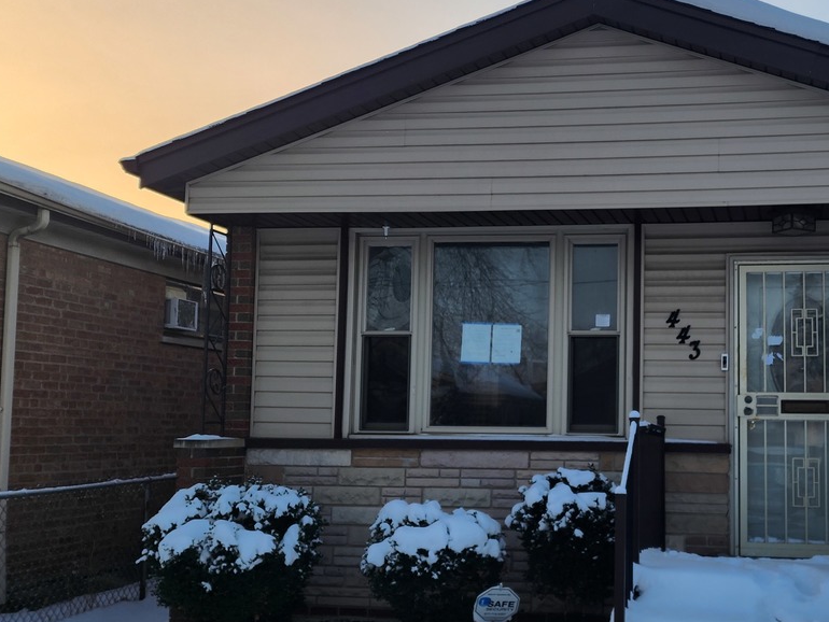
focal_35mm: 43
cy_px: 368
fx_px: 1030
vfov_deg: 33.5
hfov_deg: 42.3
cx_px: 640
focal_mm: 6.4
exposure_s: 1/279
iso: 12
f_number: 1.8
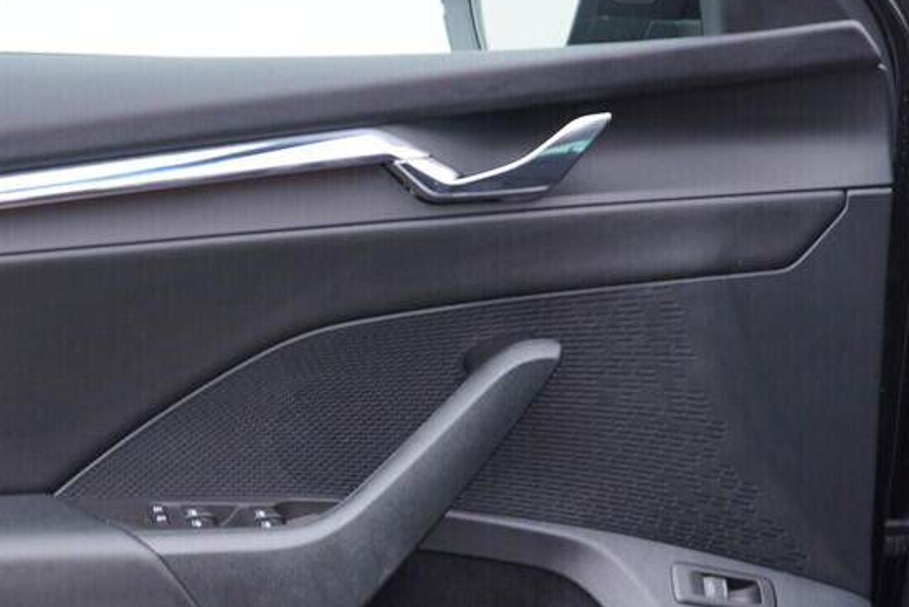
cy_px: 547
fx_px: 1692
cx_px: 215
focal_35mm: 67
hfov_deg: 29.5
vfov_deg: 19.9
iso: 125
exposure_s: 1/40
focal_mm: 24
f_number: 2.8
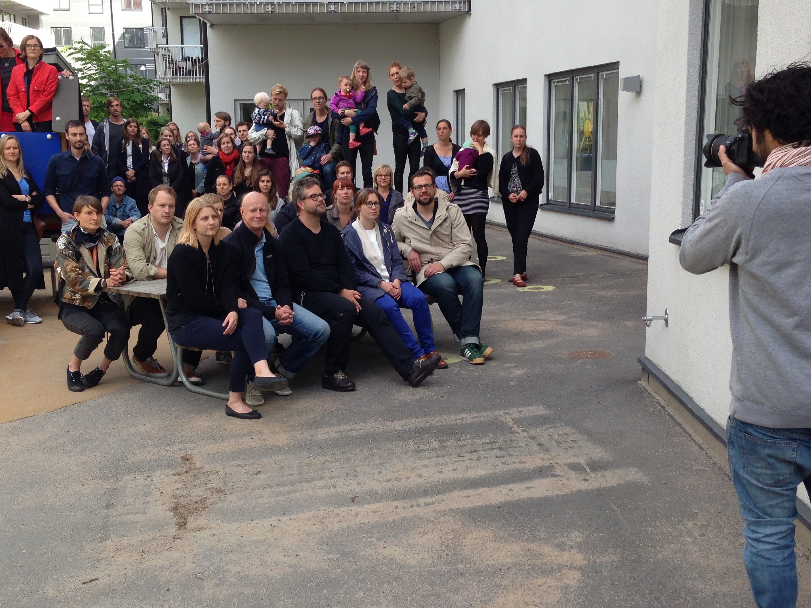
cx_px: 407
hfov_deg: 42.1
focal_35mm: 45
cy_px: 313
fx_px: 1054
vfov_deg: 32.2
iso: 50
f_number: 2.4
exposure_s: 1/293
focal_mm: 4.12
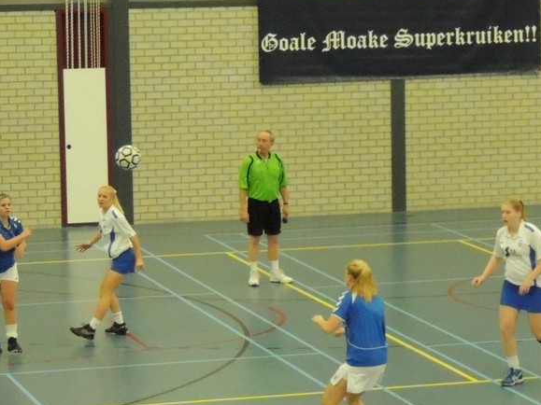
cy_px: 229
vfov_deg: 8.4
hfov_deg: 11.1
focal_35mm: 177
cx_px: 403
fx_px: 2766
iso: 3200
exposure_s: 1/200
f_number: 4.1
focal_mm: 17.8
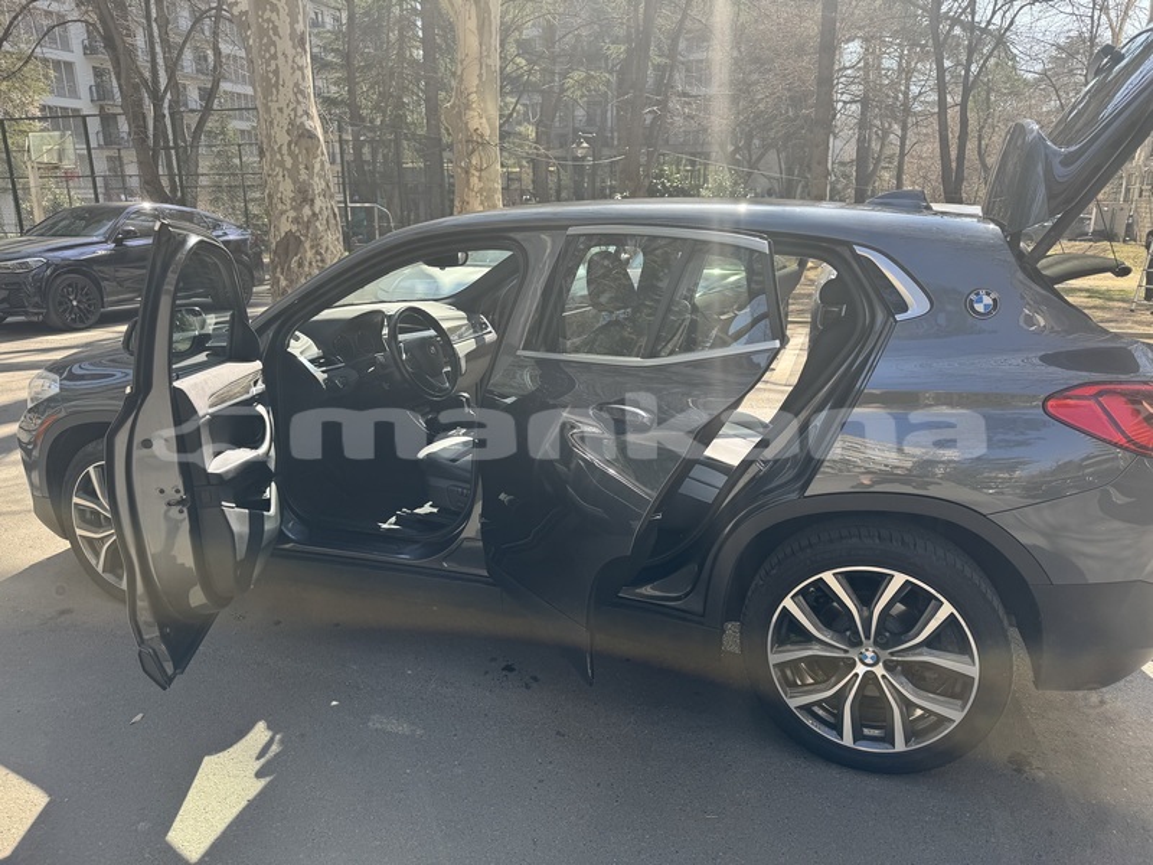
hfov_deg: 71.6
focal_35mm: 24
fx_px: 799
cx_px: 576
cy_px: 432
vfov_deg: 56.8
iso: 80
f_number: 1.78
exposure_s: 1/842
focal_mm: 6.76
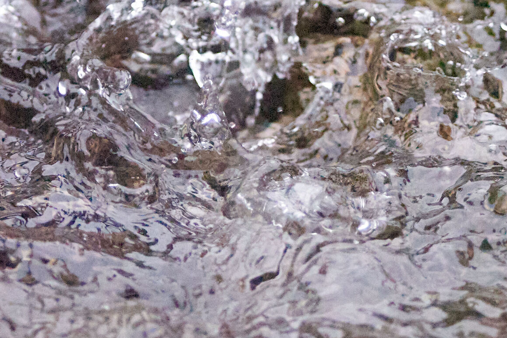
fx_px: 3506
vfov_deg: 5.5
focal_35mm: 249
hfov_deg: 8.3
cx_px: 133
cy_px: 122
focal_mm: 80
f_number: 5.6
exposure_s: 1/2500
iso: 25600
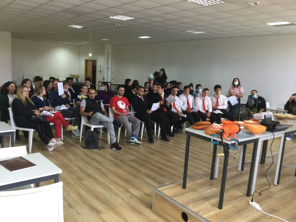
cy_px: 111
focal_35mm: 31
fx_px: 265
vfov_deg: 45.4
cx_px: 148
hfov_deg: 58.4
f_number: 2.4
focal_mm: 3.3
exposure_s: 1/33
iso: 160
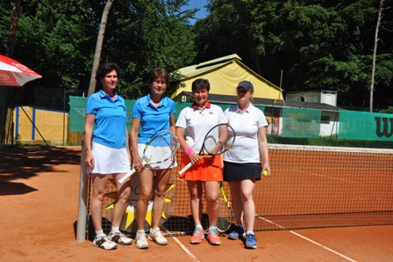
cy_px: 131
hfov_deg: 53.2
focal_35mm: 36
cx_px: 196
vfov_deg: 36.8
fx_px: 393
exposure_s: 1/2000
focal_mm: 24
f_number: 8
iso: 400
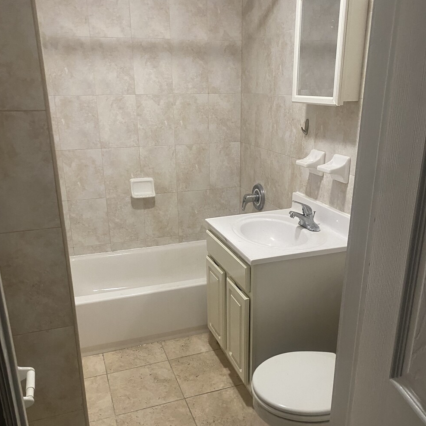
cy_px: 251
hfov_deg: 52.5
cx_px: 211
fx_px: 432
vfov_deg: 52.2
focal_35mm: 31
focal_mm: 4.25
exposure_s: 1/60
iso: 320
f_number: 1.8
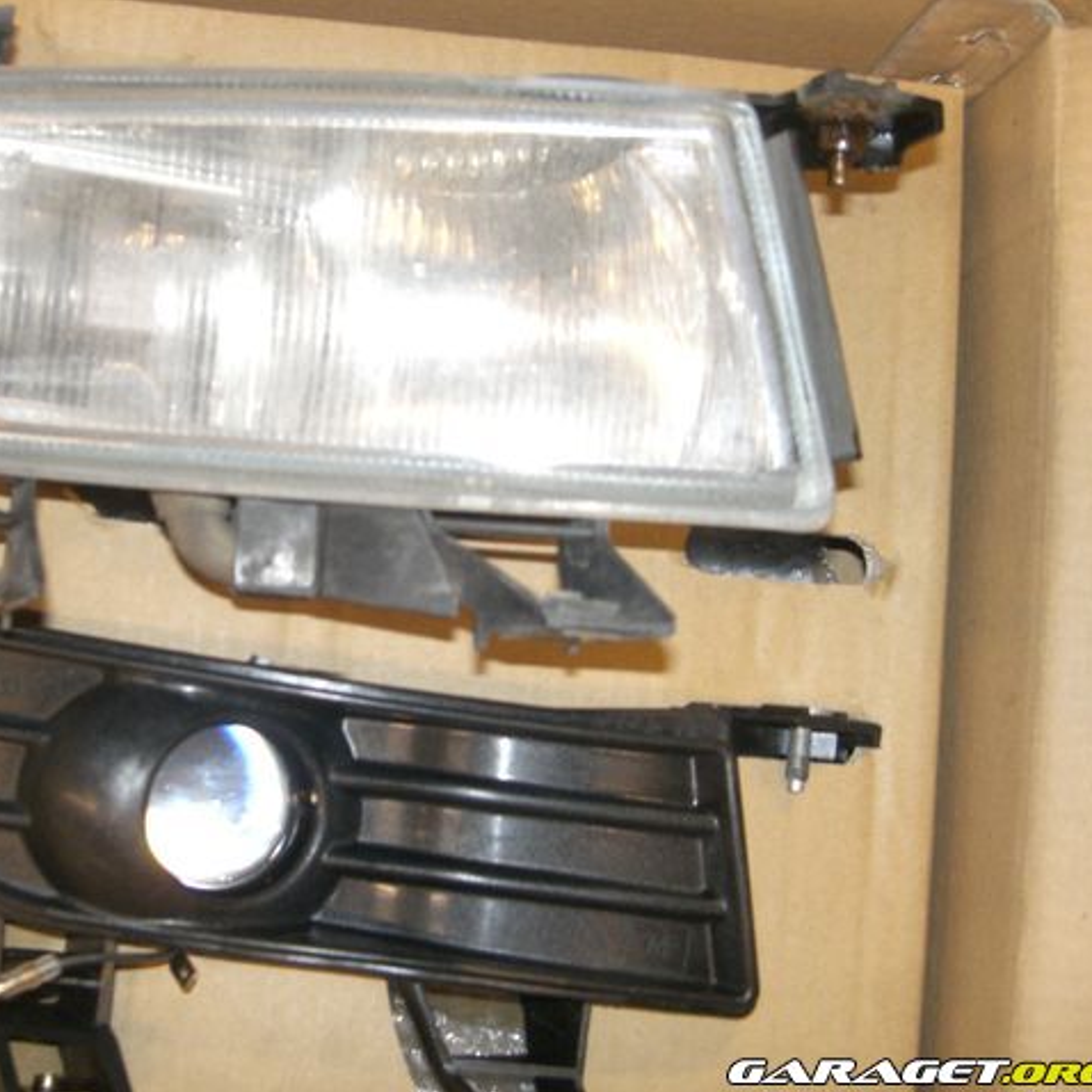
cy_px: 546
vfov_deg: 37.6
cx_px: 388
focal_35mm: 45
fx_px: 1606
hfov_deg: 37.3
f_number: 2.8
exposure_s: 1/60
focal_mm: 7.9
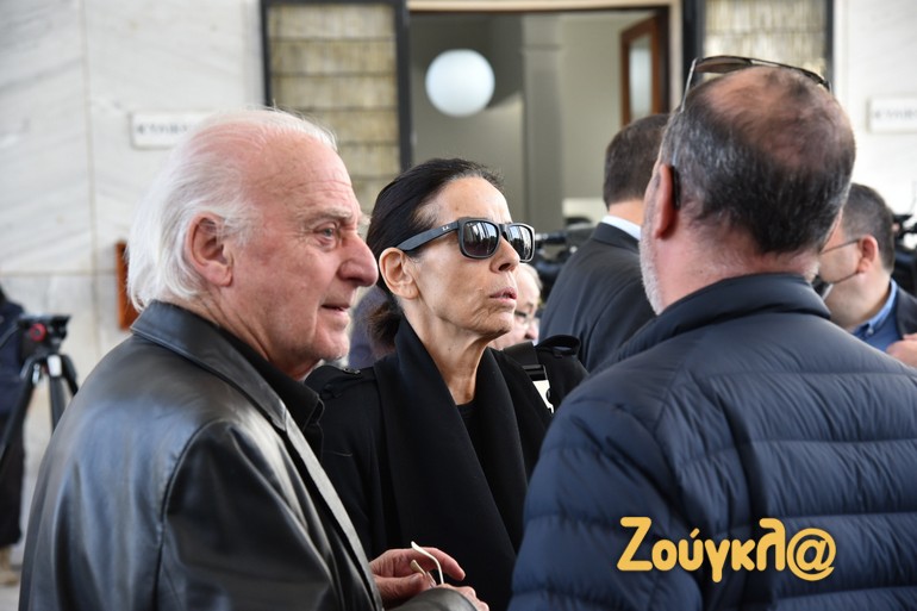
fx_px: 1783
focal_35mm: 70
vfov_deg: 19.4
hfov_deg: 28.8
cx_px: 458
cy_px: 306
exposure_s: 1/320
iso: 900
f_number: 5
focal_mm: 70
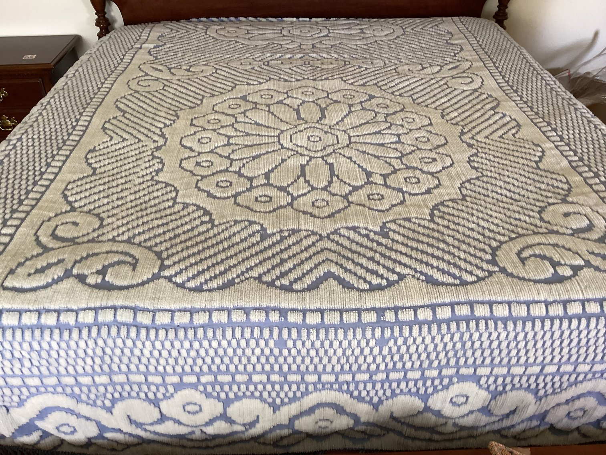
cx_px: 303
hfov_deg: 58.3
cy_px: 228
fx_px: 543
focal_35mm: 31
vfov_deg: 45.4
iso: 125
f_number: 2.4
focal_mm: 3.3
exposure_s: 1/50
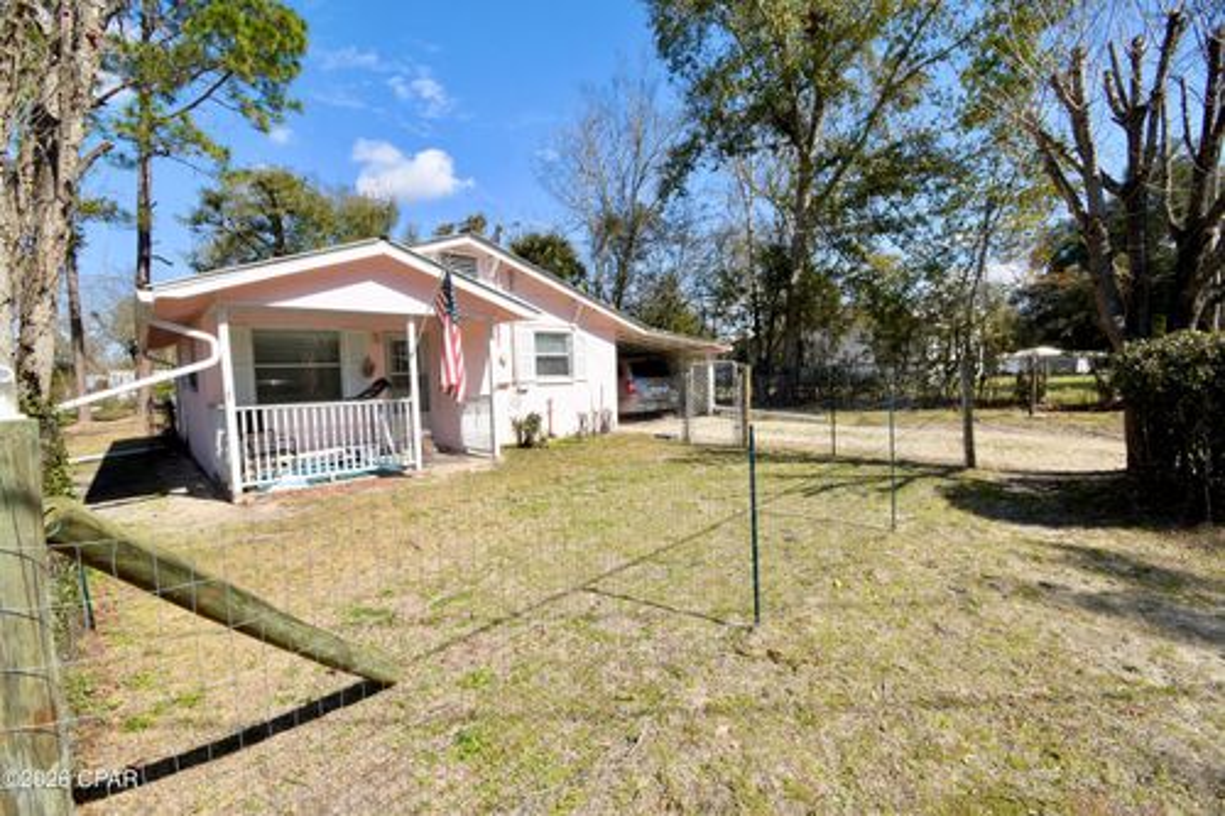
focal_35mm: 15
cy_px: 408
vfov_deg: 77.3
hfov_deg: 100.4
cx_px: 612
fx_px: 510
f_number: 11
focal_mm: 10
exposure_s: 1/200
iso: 200
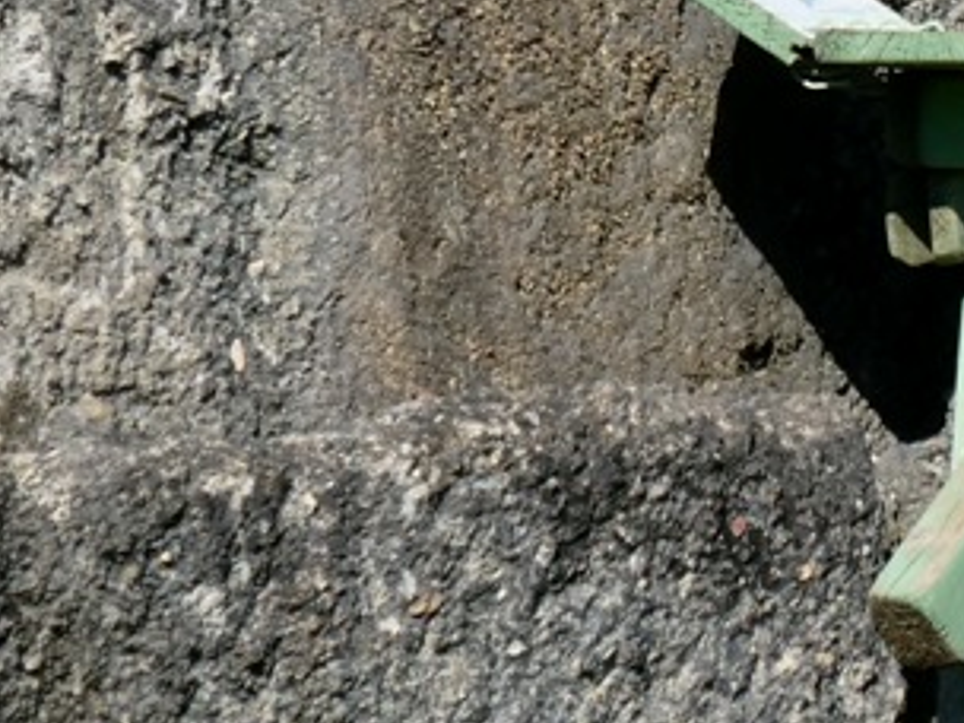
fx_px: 24367
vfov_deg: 1.7
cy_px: -163
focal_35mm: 875
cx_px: 1104
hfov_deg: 2.3
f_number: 5.6
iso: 80
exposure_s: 1/400
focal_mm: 38.4
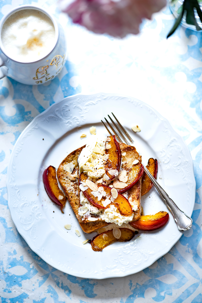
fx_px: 884
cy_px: 152
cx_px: 101
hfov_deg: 13.0
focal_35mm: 105
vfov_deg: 19.5
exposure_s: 1/20
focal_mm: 105
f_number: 3
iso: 64
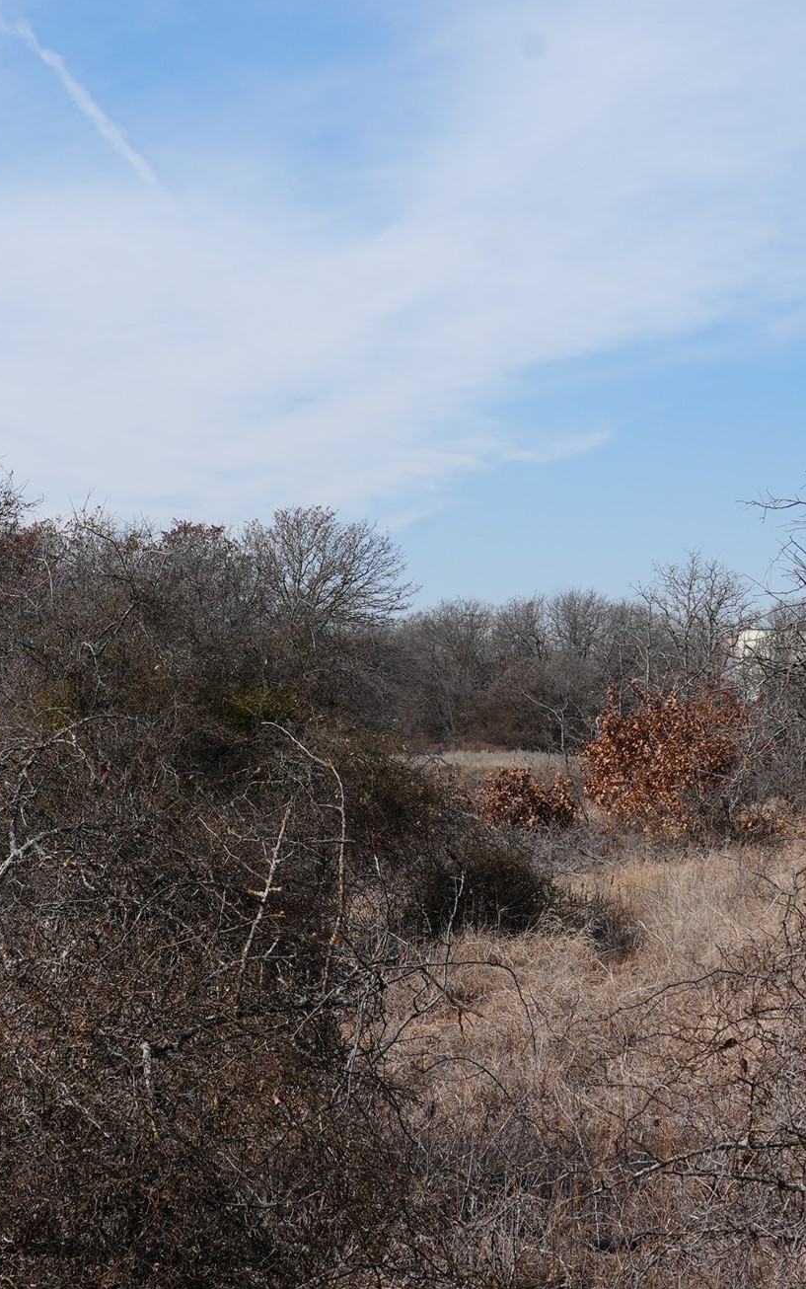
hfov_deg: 21.2
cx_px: 253
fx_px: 2142
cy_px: 695
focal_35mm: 61
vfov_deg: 33.5
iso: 100
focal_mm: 24
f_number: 10
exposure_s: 1/160
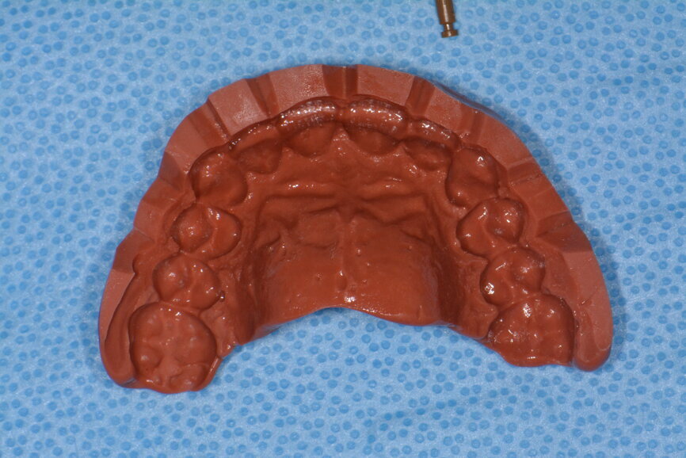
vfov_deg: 10.8
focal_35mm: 128
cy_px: 229
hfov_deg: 16.1
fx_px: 2430
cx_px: 343
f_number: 25
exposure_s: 1/200
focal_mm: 85
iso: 1000
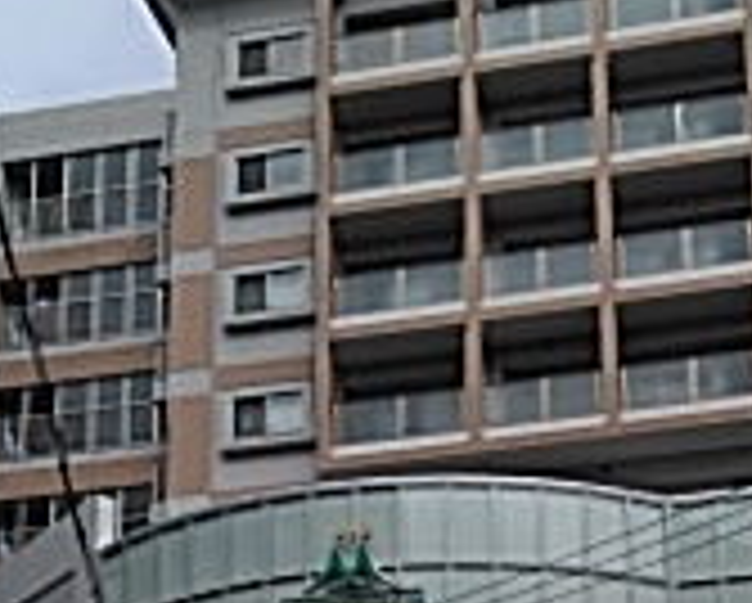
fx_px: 2251
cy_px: 846
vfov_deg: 14.4
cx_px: 482
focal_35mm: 101
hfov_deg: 18.9
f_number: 2.2
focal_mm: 3.46
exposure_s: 1/1370
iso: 60
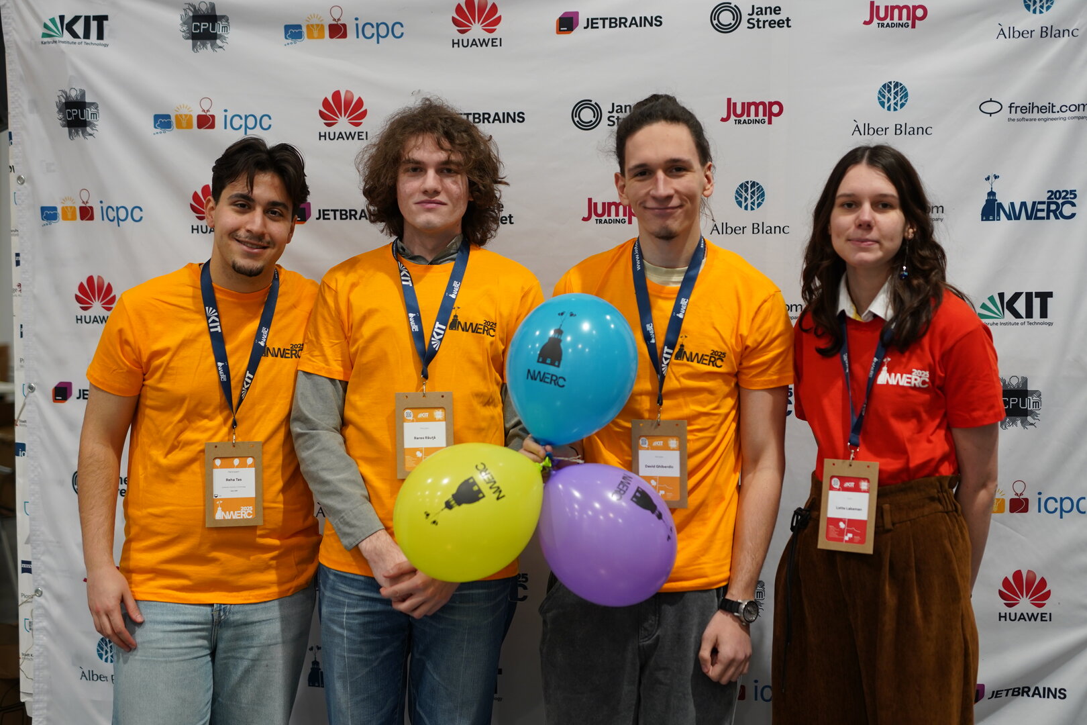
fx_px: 1510
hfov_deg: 39.6
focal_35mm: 50
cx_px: 544
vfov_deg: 27.0
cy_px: 362
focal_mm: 50
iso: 640
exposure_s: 1/125
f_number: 2
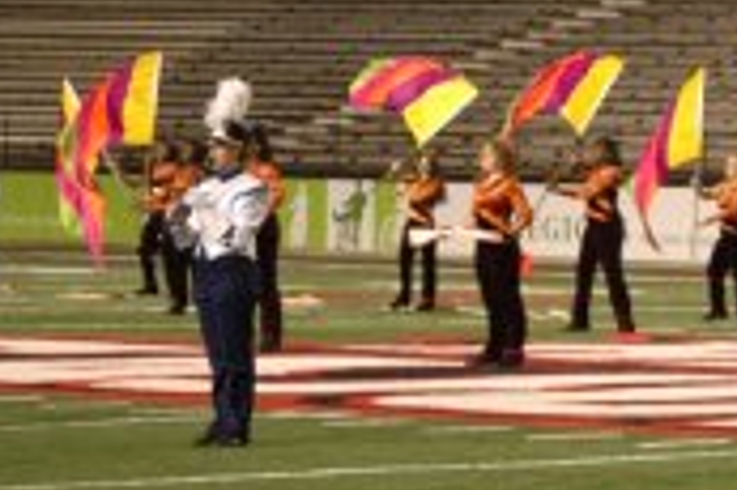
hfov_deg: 7.5
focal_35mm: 263
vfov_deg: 5.2
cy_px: 332
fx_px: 5379
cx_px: 1487
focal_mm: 38
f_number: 2.8
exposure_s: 1/100
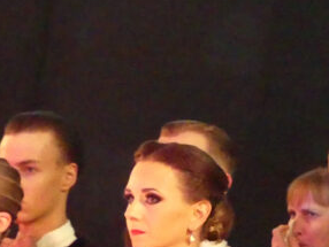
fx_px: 5508
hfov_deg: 3.4
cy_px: 284
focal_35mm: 579
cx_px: 282
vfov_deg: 2.6
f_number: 2.8
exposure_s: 1/60
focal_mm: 39.8
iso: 3200
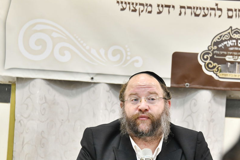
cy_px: 104
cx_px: 149
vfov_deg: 5.8
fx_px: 1573
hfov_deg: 8.7
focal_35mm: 236
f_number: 5.6
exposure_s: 1/125
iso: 2000
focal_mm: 135
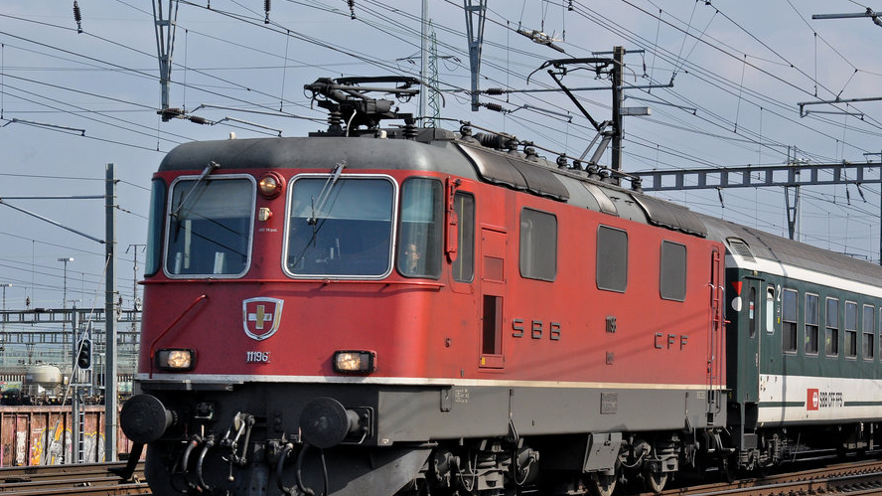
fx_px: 2729
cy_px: 233
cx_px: 443
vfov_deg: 10.4
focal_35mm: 117
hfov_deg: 18.4
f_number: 8
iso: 400
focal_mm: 55
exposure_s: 1/1000
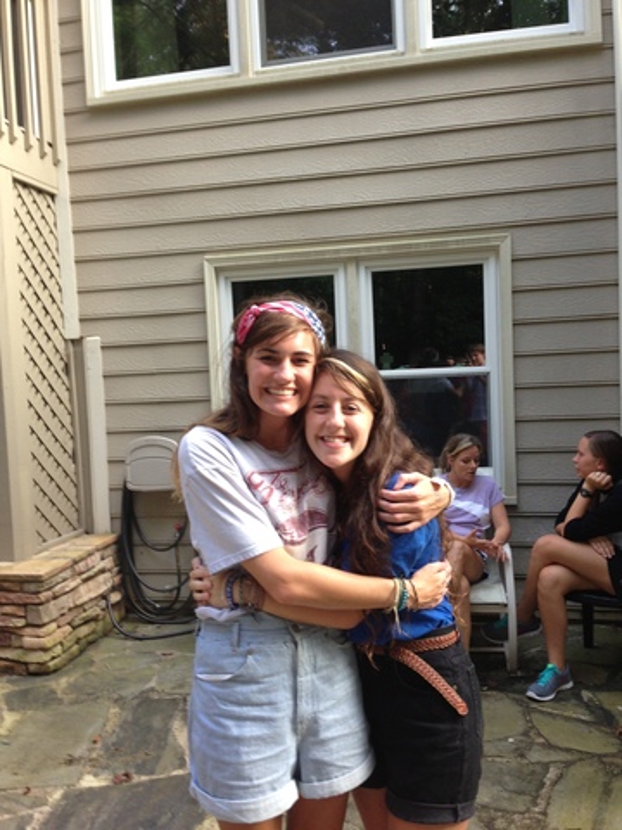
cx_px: 311
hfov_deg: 42.9
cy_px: 415
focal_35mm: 33
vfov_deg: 55.4
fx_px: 791
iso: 64
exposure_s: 1/30
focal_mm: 4.13
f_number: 2.4
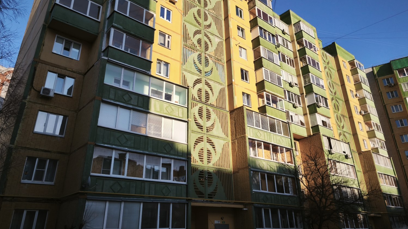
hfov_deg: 71.9
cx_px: 208
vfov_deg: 44.2
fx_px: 281
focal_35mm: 26
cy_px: 95
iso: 80
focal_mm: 5.35
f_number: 1.7
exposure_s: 1/1977
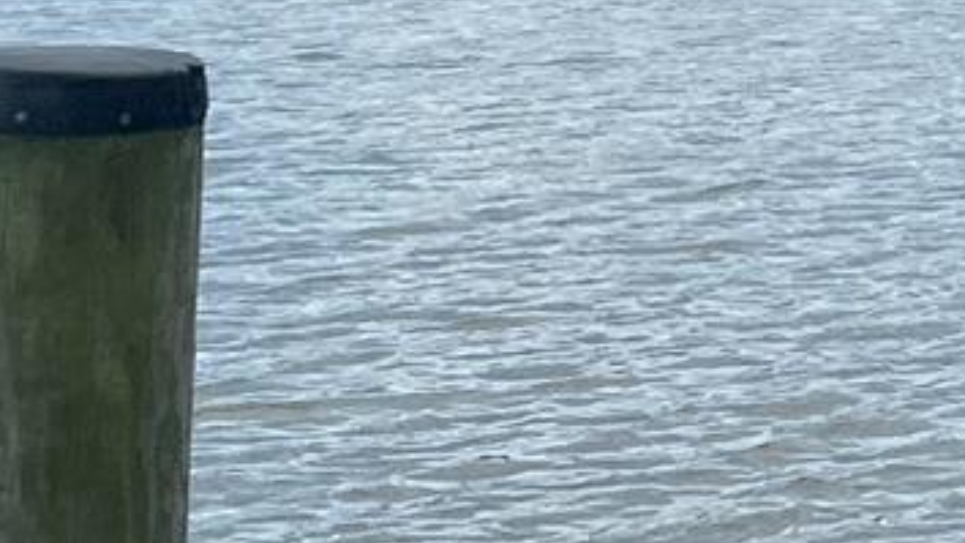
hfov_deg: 12.5
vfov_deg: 7.3
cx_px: 1418
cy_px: -295
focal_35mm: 164
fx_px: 4196
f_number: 1.5
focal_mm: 5.7
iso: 50
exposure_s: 1/8696
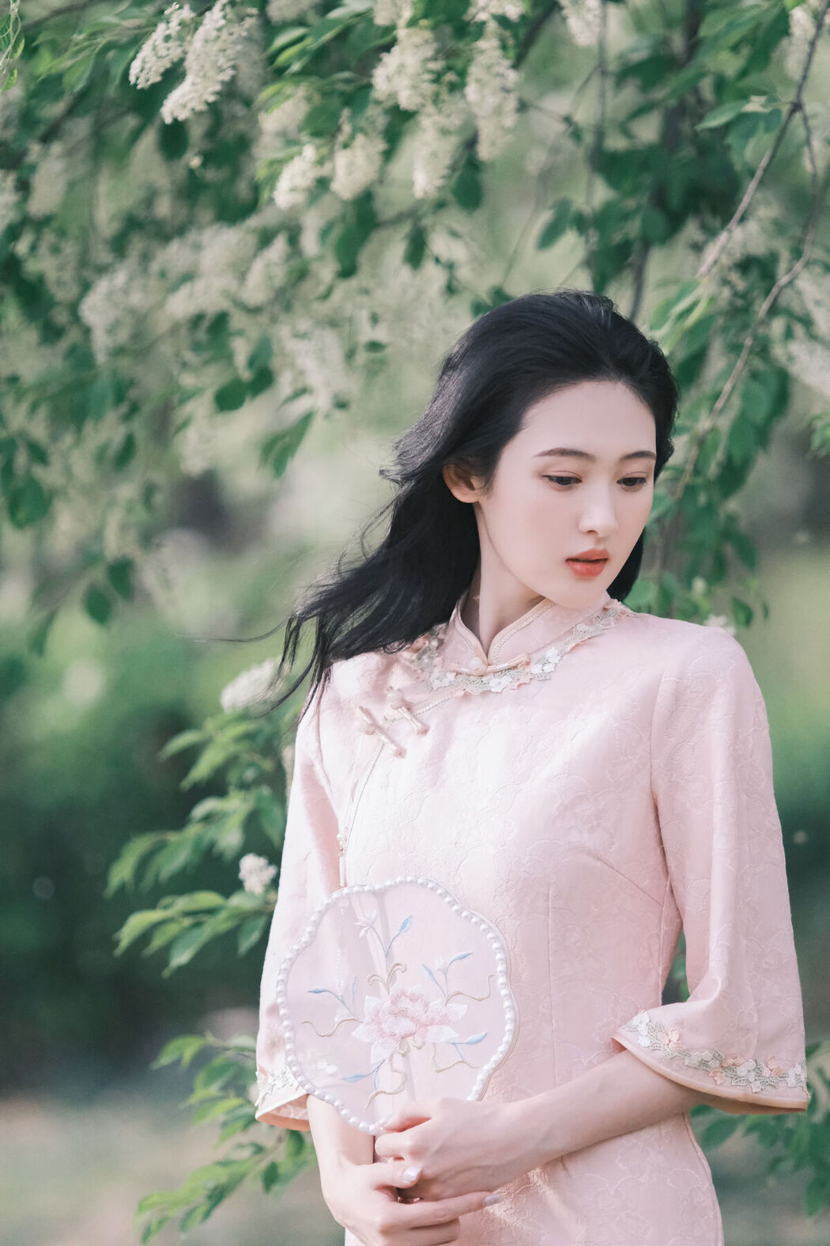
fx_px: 7020
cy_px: 623
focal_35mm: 203
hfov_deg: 6.8
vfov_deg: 10.1
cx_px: 415
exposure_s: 1/22000
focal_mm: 135
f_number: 2
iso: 8000
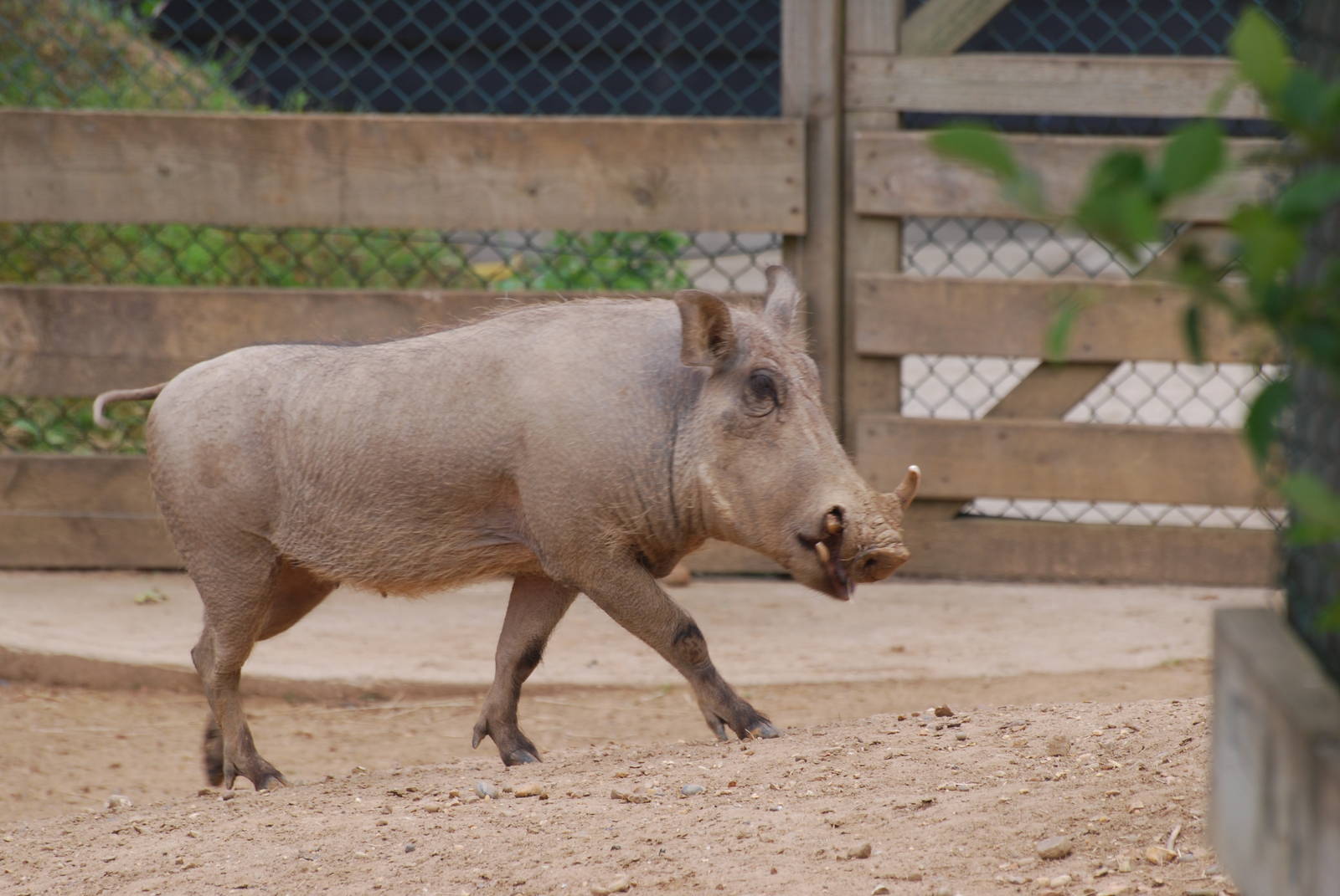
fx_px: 16770
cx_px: 670
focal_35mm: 450
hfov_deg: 4.6
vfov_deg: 3.1
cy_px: 448
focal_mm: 300
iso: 140
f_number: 8
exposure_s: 1/125
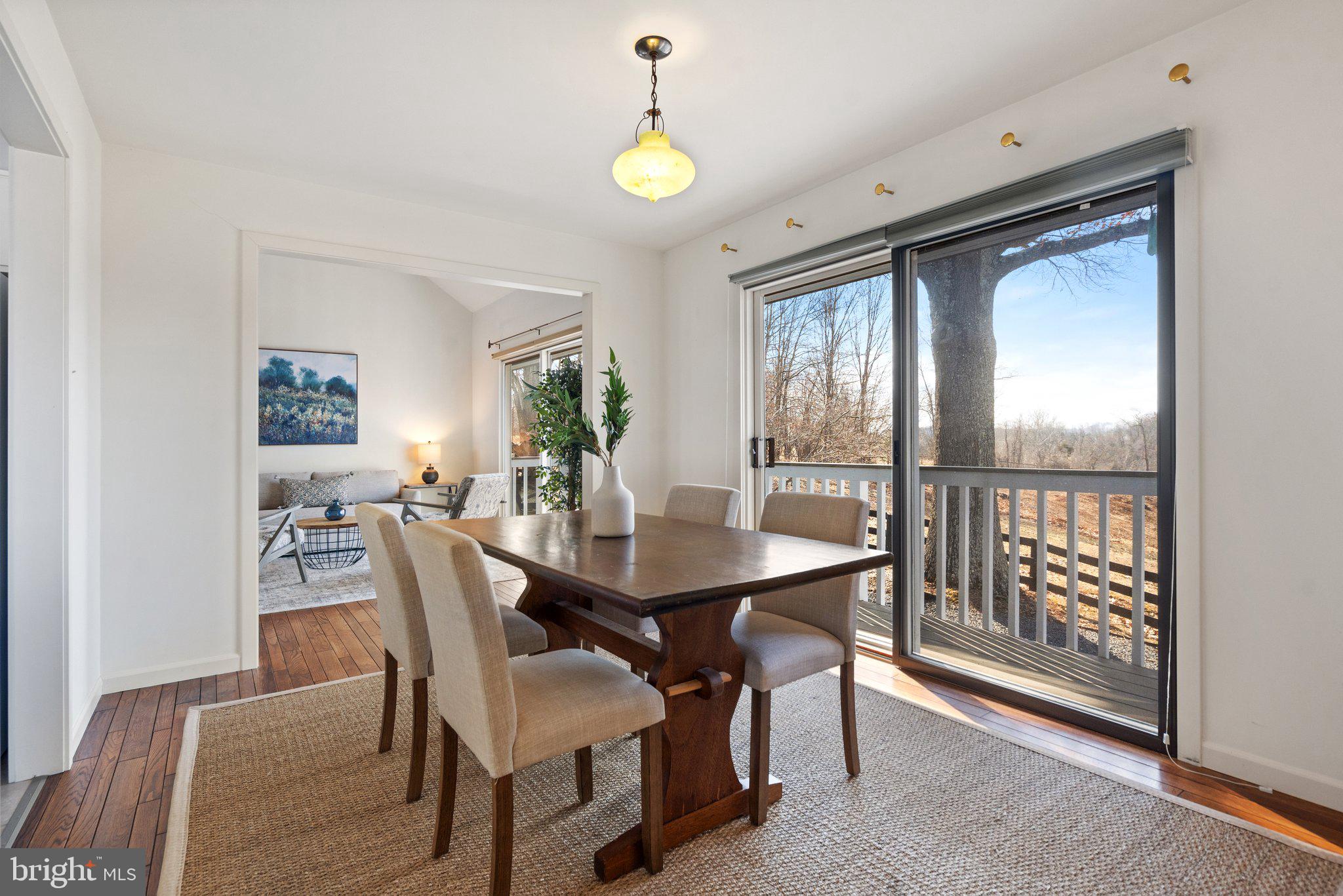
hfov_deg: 96.7
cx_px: 672
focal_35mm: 16
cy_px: 448
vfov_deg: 73.8
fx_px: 597
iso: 500
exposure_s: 1/30
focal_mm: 16
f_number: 8
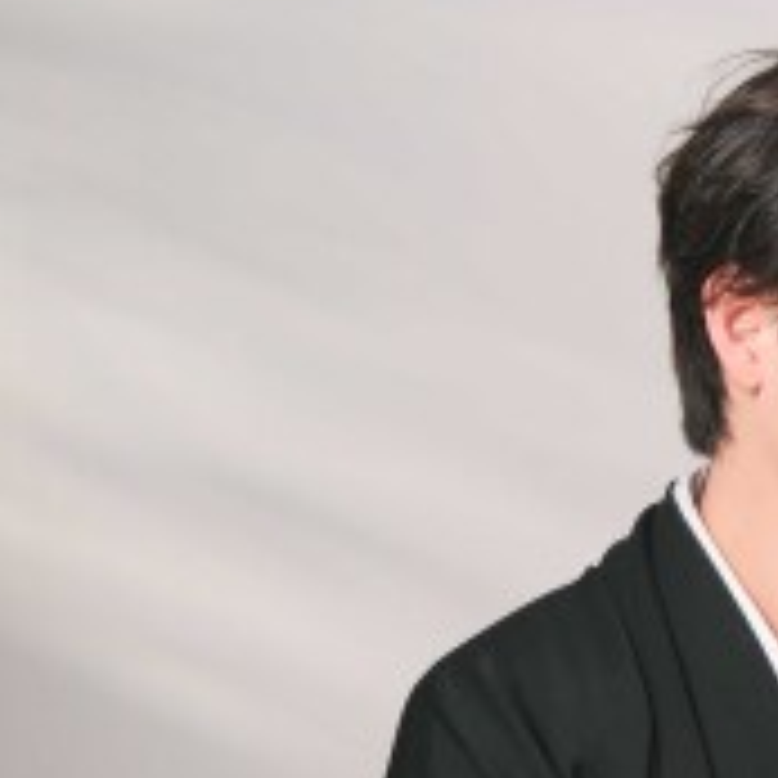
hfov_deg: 9.6
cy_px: 632
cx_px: 1147
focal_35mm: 177
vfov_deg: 9.9
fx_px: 4501
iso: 200
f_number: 4
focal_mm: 29.9
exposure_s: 1/125
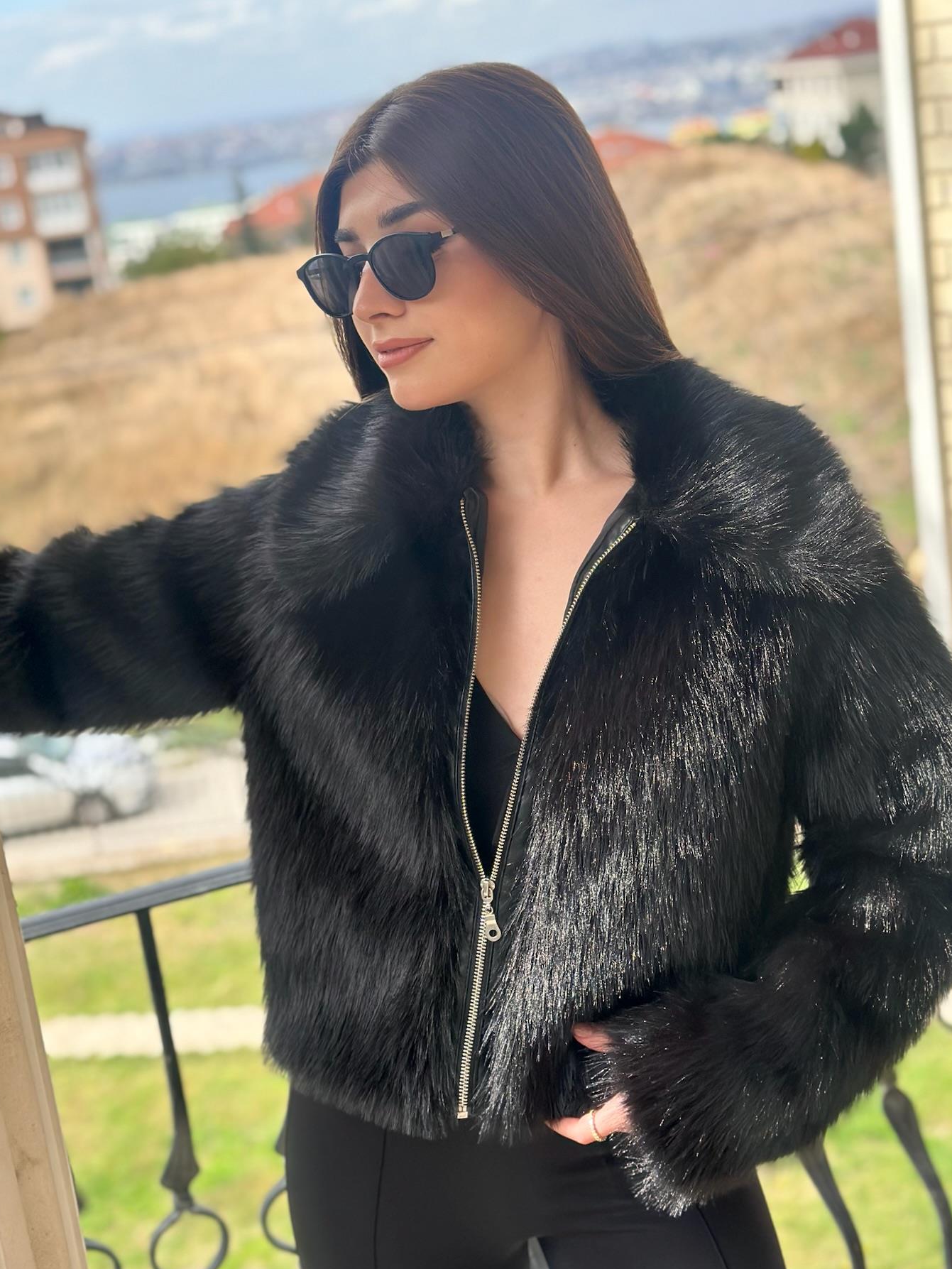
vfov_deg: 34.9
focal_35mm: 55
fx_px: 2016
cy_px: 624
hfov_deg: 26.6
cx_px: 488
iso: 80
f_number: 1.78
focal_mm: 6.86
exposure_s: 1/1272
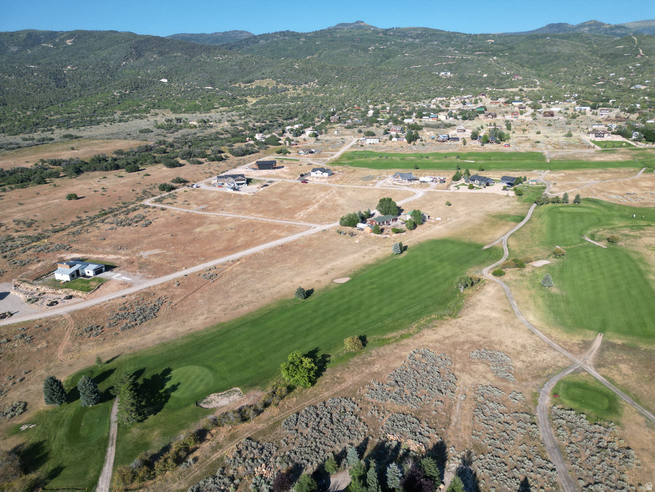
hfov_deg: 71.6
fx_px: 454
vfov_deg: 56.8
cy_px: 246
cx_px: 328
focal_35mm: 24
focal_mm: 6.72
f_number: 1.7
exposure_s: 1/2000
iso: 100
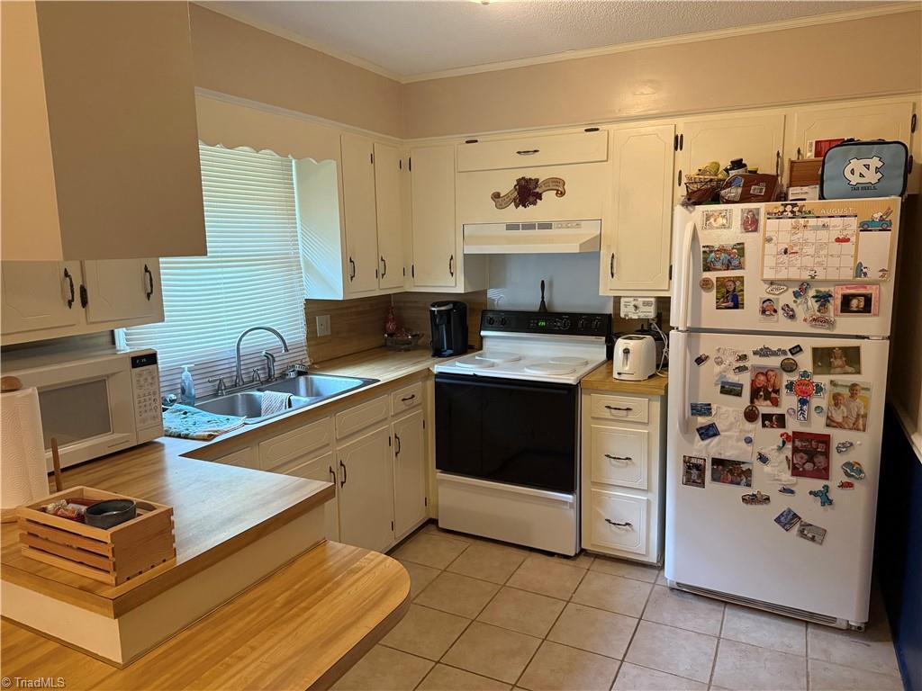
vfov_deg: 56.8
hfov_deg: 71.6
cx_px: 461
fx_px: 639
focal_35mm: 24
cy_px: 346
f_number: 1.78
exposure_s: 1/60
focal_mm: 6.76
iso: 500
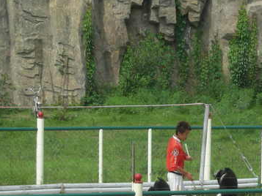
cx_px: 291
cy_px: 141
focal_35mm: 235
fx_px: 1779
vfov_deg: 6.3
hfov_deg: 8.4
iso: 50
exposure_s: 1/410
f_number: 4.7
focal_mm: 17.1
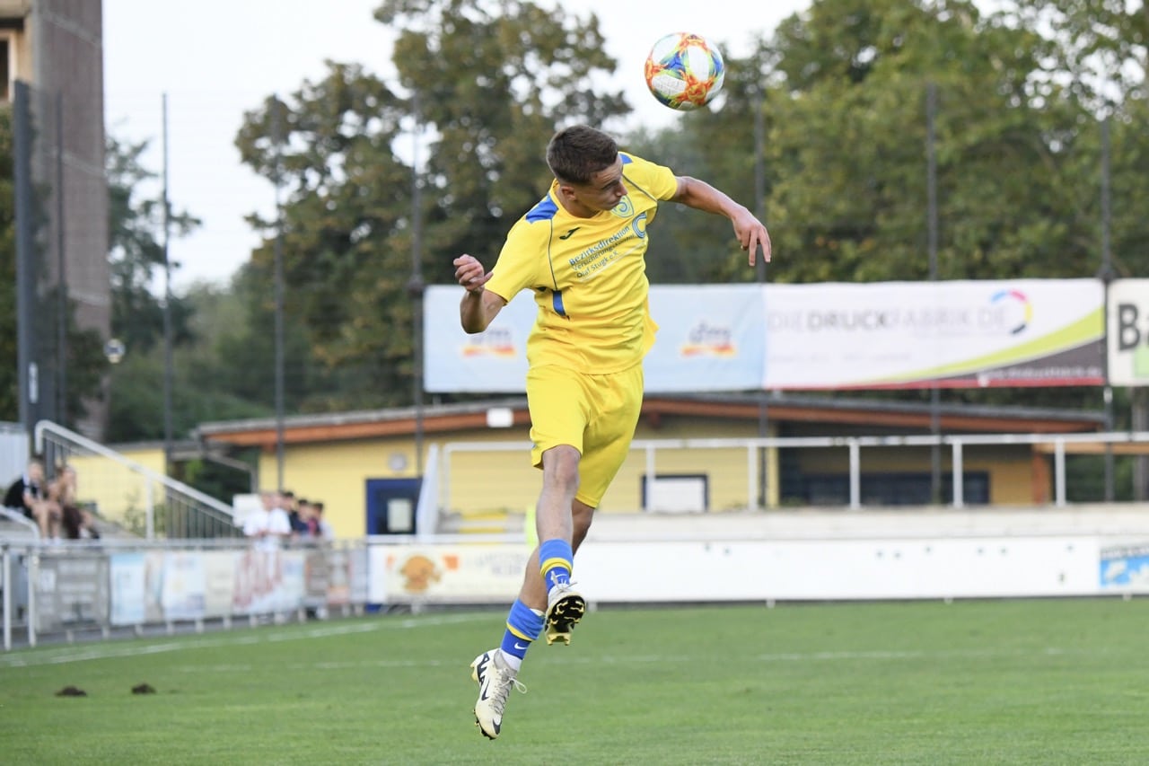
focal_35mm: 175
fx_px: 5584
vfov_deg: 7.8
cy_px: 383
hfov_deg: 11.7
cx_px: 574
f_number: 5
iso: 4500
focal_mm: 175
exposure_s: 1/1600
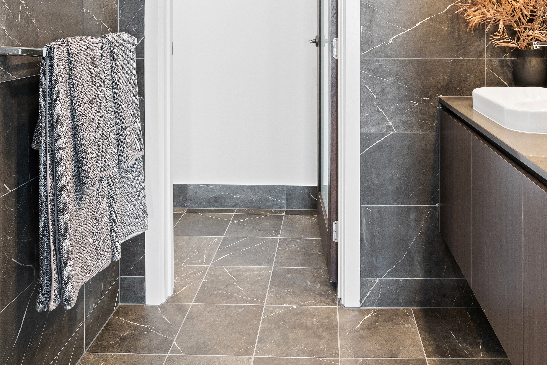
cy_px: 17
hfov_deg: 60.0
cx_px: 315
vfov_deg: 38.5
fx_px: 471
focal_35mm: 31
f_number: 8
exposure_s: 1/1.25
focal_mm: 16
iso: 250
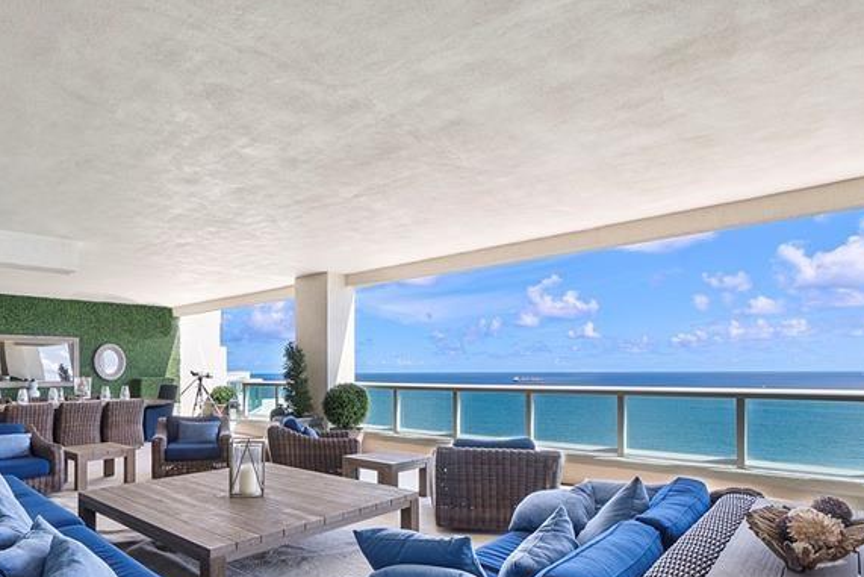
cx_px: 327
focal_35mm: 21
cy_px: 367
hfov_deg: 79.8
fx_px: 504
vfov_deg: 58.6
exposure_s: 1/40
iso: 100
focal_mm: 10
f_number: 11
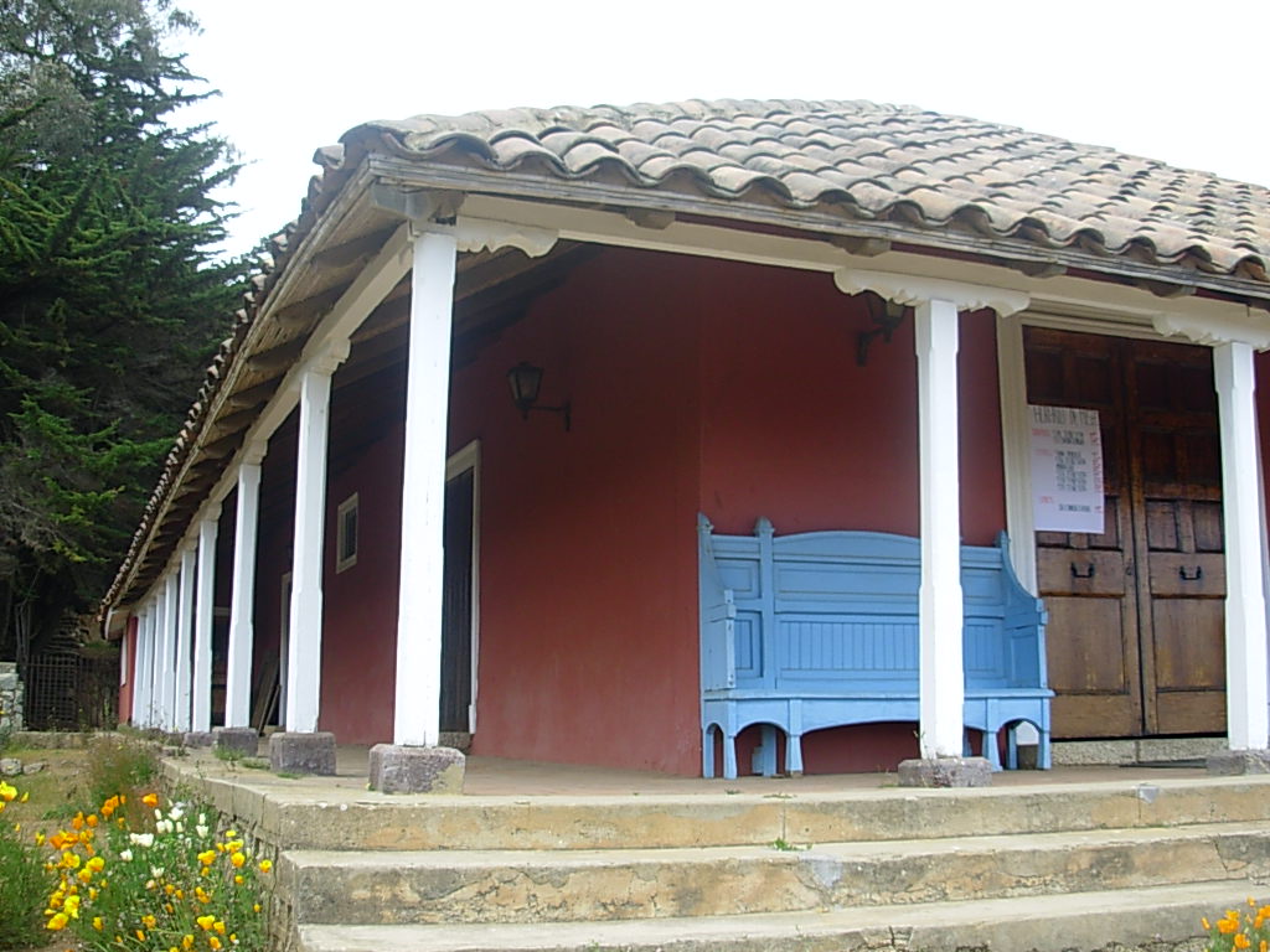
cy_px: 476
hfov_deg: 49.0
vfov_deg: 37.7
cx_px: 635
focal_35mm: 38
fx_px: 1394
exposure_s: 1/443
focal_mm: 6.3
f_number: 2.9
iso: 50
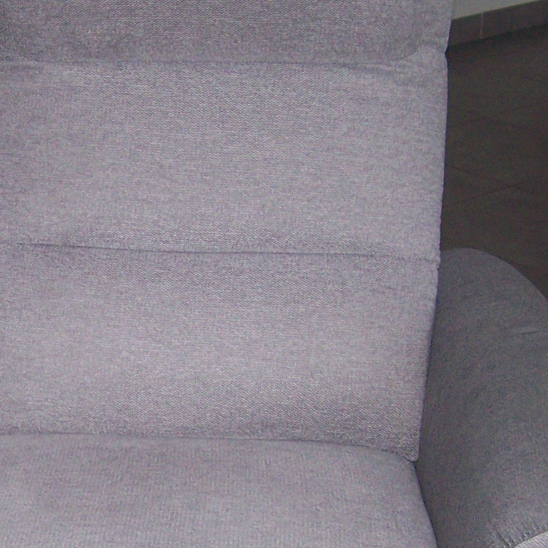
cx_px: 10
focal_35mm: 100
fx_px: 1791
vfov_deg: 17.3
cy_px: 420
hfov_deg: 17.0
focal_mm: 6.3
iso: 160
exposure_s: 1/60
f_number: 2.8
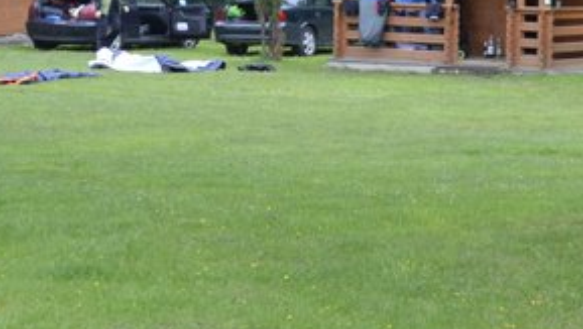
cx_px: 426
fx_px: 2150
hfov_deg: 15.4
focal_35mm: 139
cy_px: -42
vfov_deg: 8.7
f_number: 5.6
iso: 250
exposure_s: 1/125
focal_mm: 32
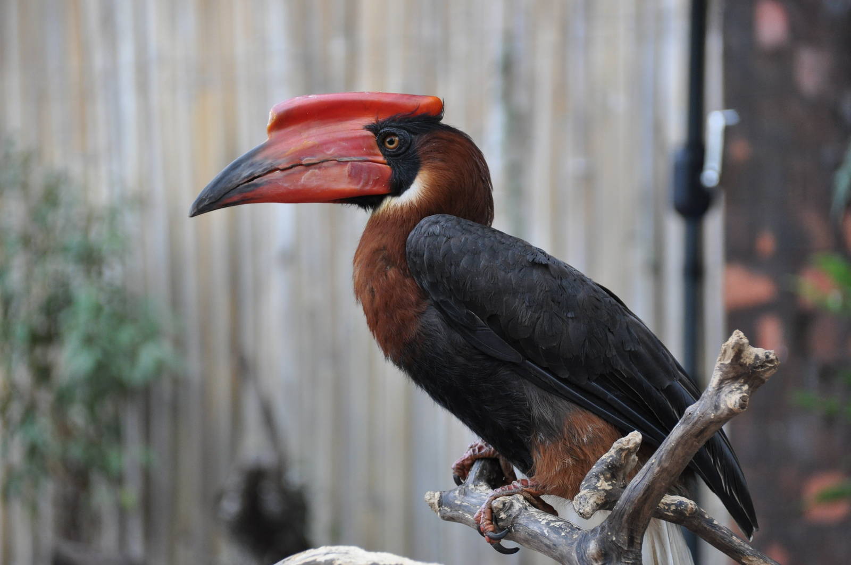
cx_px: 426
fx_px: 5844
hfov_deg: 8.3
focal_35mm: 248
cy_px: 282
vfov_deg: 5.5
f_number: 5.6
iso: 800
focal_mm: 165
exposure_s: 1/160
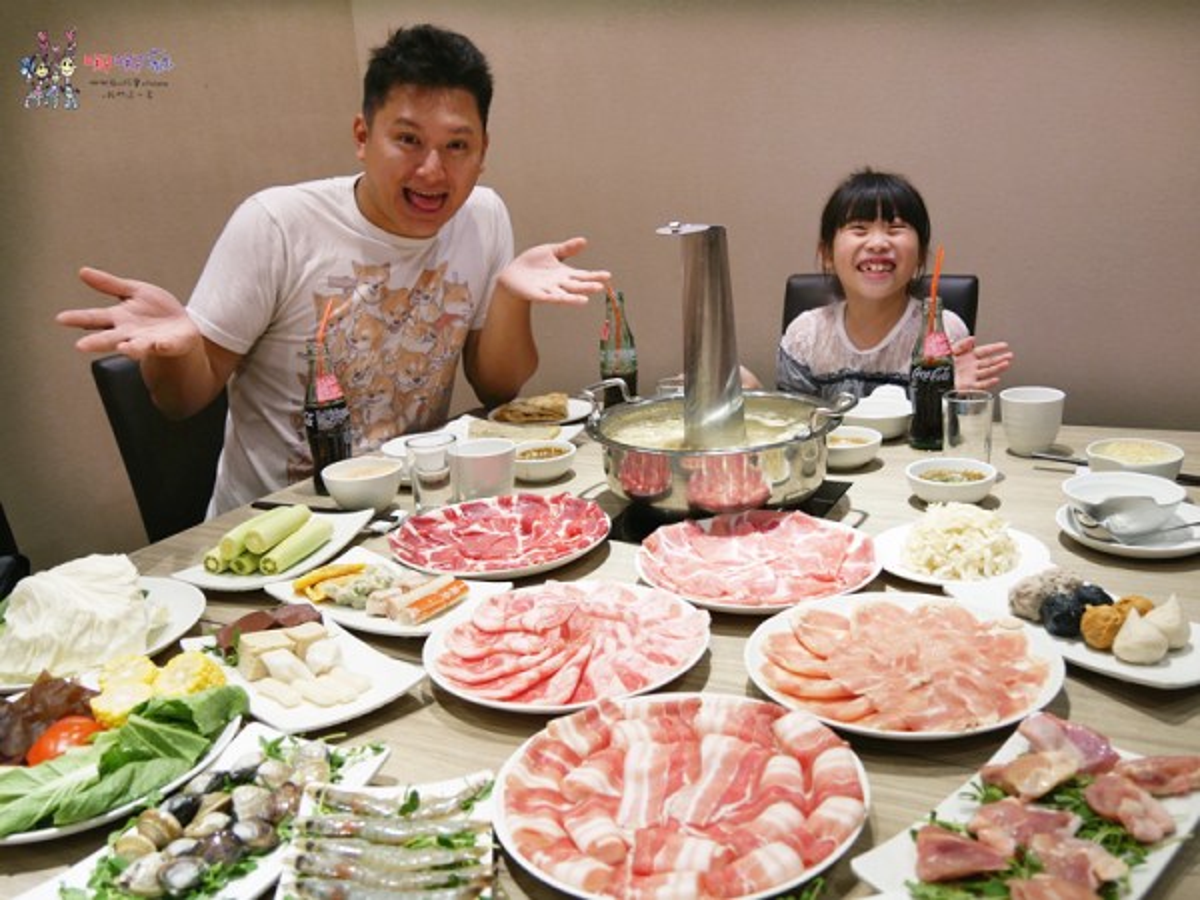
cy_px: 450
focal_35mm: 34
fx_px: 1179
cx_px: 600
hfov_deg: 54.0
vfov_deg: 41.8
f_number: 3.7
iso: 200
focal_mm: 17
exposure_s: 1/30
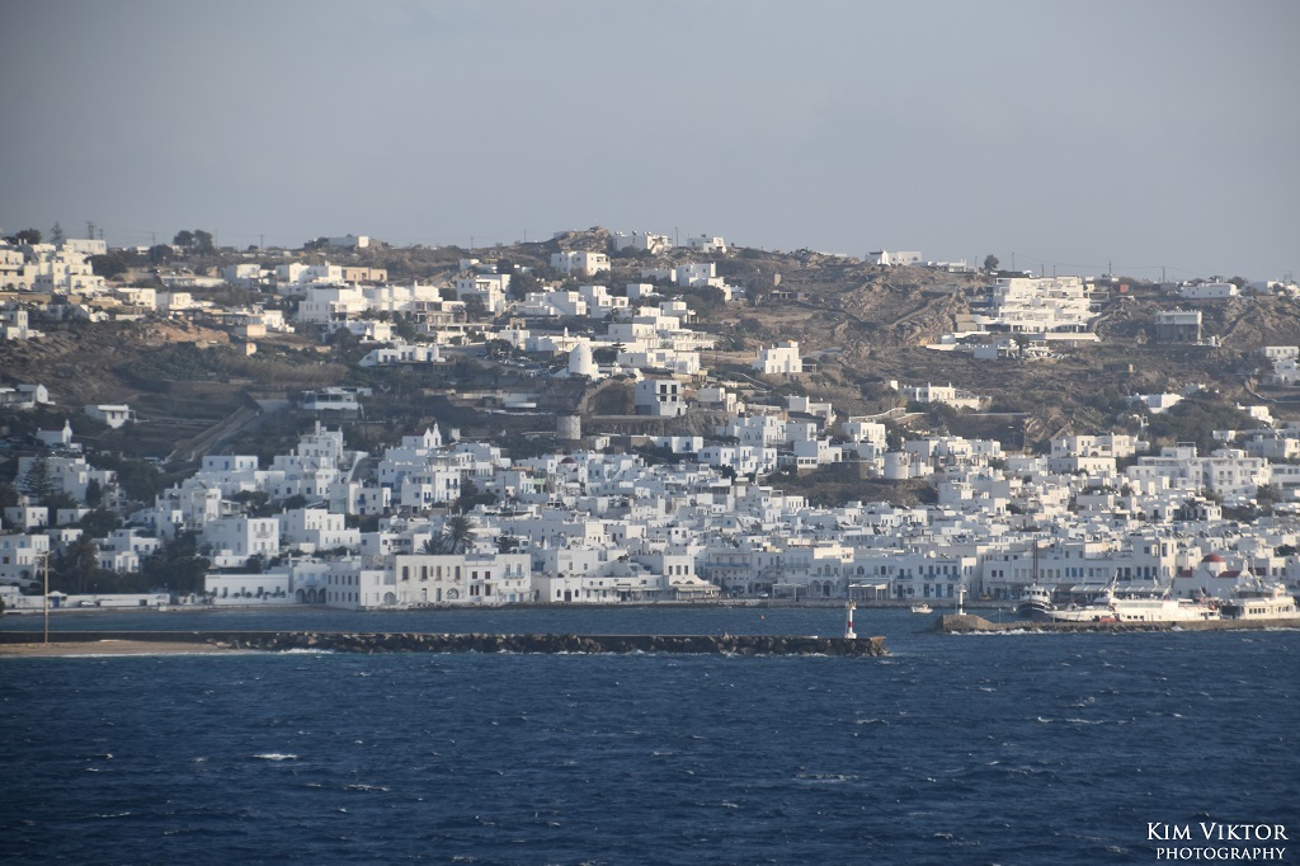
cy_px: 433
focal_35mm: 210
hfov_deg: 9.8
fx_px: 7580
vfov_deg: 6.5
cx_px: 650
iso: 200
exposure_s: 1/640
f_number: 6.3
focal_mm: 140
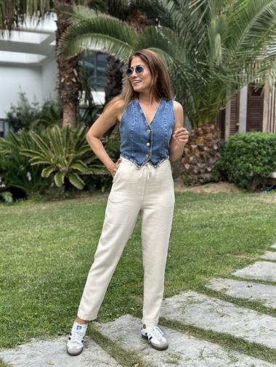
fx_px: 510
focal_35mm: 48
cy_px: 184
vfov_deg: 39.6
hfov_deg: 30.3
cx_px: 138
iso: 80
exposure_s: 1/372
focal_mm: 6.86
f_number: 1.78
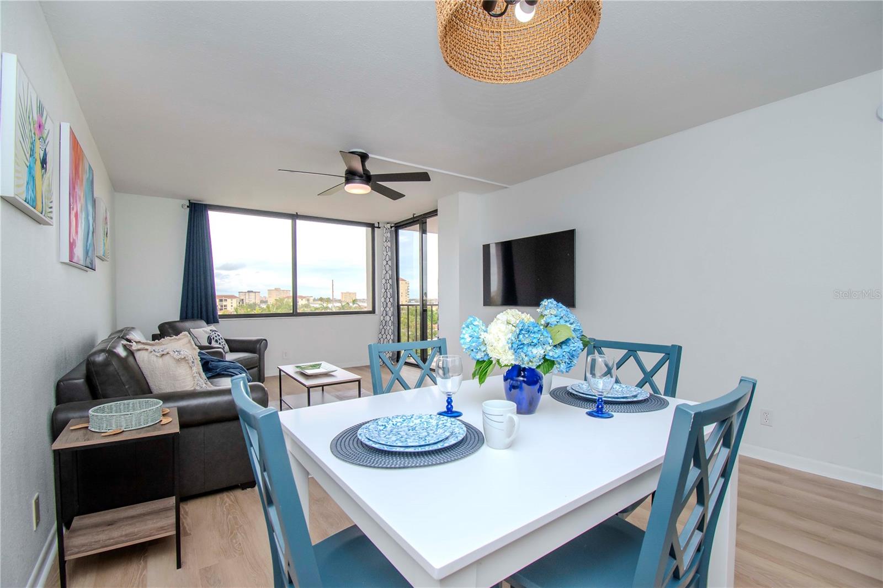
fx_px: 368
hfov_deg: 100.4
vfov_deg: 77.3
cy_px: 294
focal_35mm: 15
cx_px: 442
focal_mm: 10
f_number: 8
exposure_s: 1/200
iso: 500
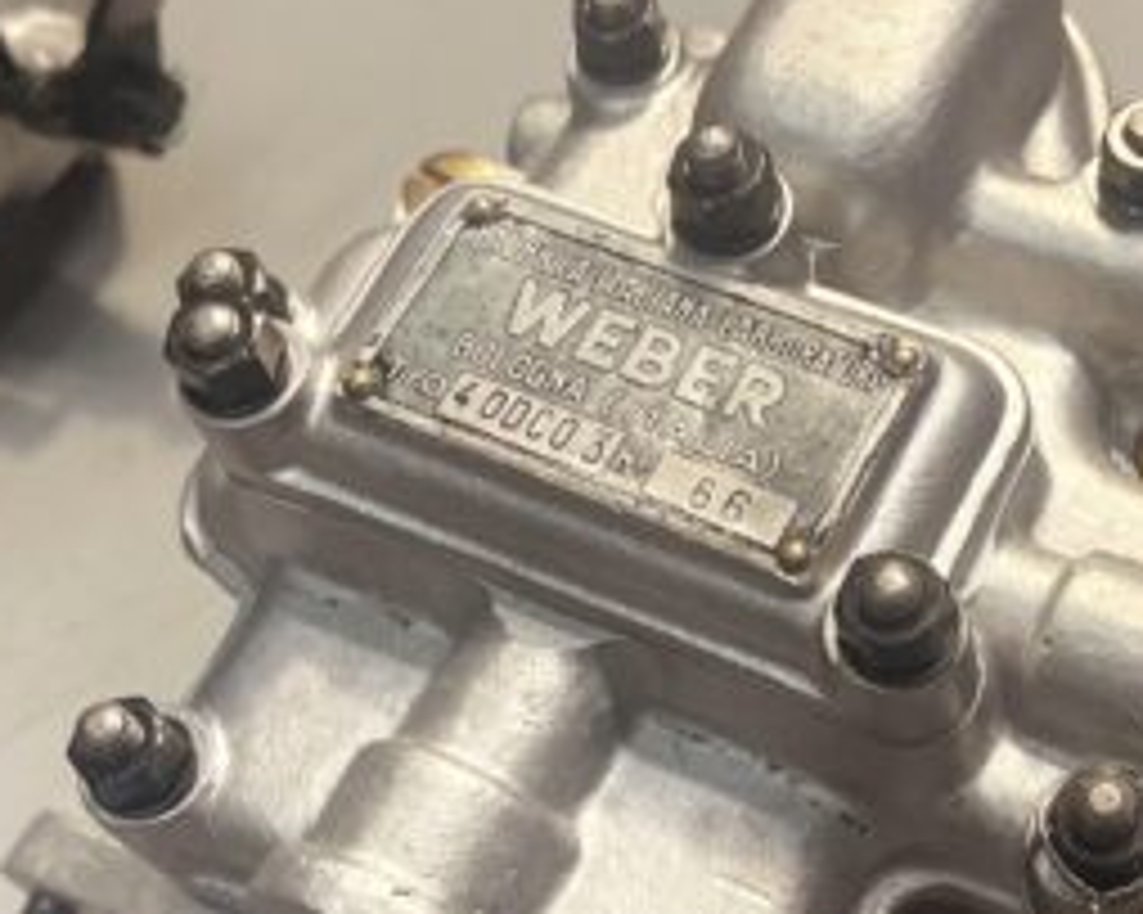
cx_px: 860
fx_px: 2029
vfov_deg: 25.0
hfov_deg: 30.9
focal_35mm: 60
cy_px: 698
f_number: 1.6
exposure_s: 1/100
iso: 100
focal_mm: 4.2
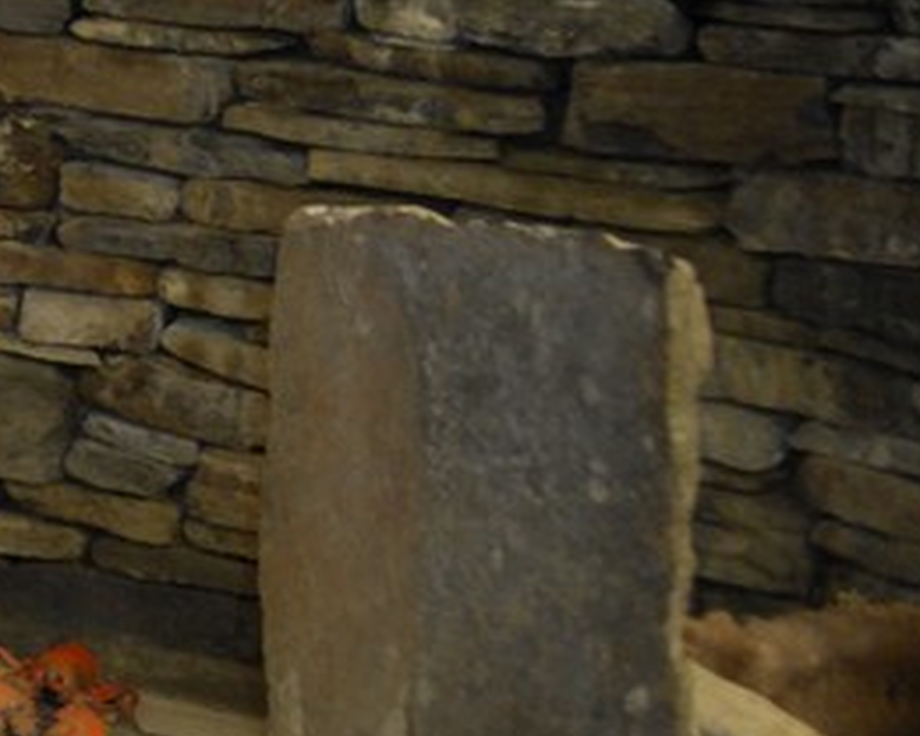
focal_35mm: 104
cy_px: -251
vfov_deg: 14.2
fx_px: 2832
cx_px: -1861
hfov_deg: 11.2
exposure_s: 1/1.43
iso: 200
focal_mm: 12
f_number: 4
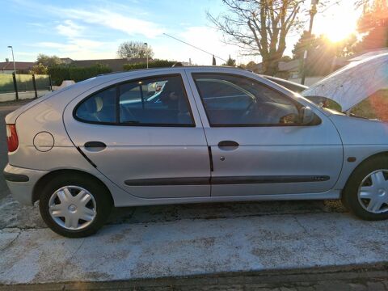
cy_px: 146
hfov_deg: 67.3
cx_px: 194
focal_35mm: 26
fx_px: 291
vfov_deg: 53.1
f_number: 1.8
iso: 25
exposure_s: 1/287
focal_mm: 3.98
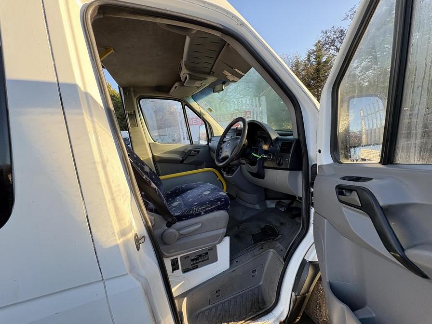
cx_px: 216
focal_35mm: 14
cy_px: 162
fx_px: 175
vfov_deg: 85.7
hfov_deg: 102.1
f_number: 2.2
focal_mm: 2.22
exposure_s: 1/129
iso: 64
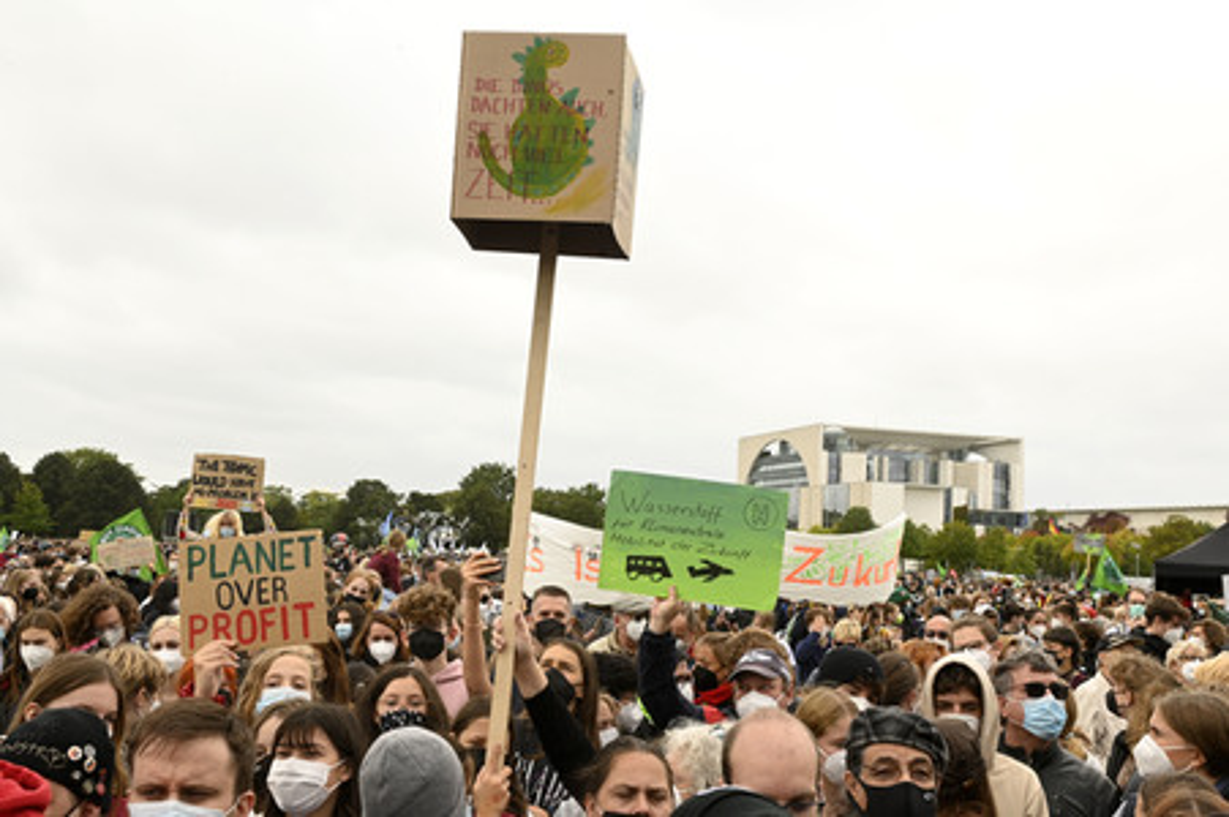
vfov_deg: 30.5
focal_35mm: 44
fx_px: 1501
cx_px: 614
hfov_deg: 44.5
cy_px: 408
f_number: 16
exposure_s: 1/200
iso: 1250
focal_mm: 44
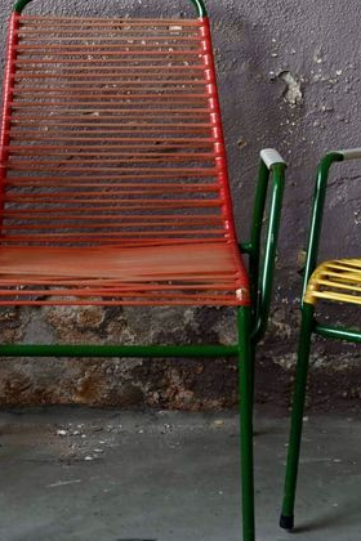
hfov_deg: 13.7
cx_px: 106
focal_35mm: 100
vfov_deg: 20.4
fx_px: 1504
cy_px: 225
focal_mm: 42
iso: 800
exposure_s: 1/80
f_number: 4.5
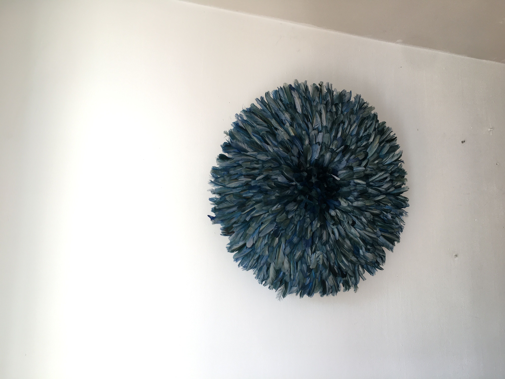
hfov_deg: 61.7
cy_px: 190
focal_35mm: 29
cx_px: 252
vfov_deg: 48.2
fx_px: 423
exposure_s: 1/33
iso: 25
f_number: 2.2
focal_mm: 4.15
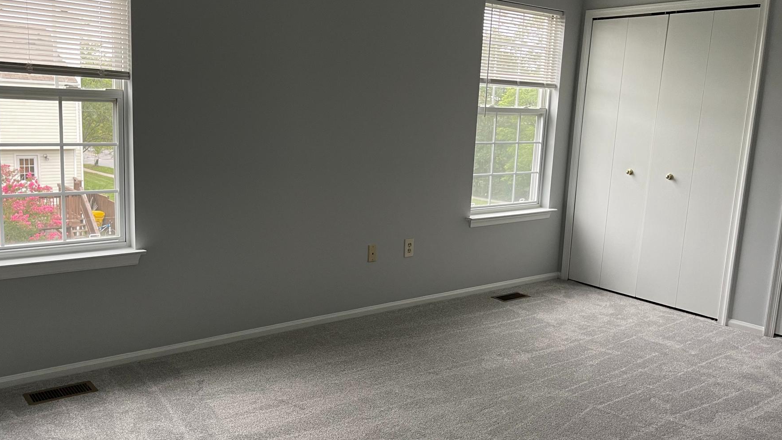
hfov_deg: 59.4
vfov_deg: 35.6
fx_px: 684
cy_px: 218
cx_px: 351
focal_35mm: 33
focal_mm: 5.1
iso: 125
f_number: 1.6
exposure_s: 1/60
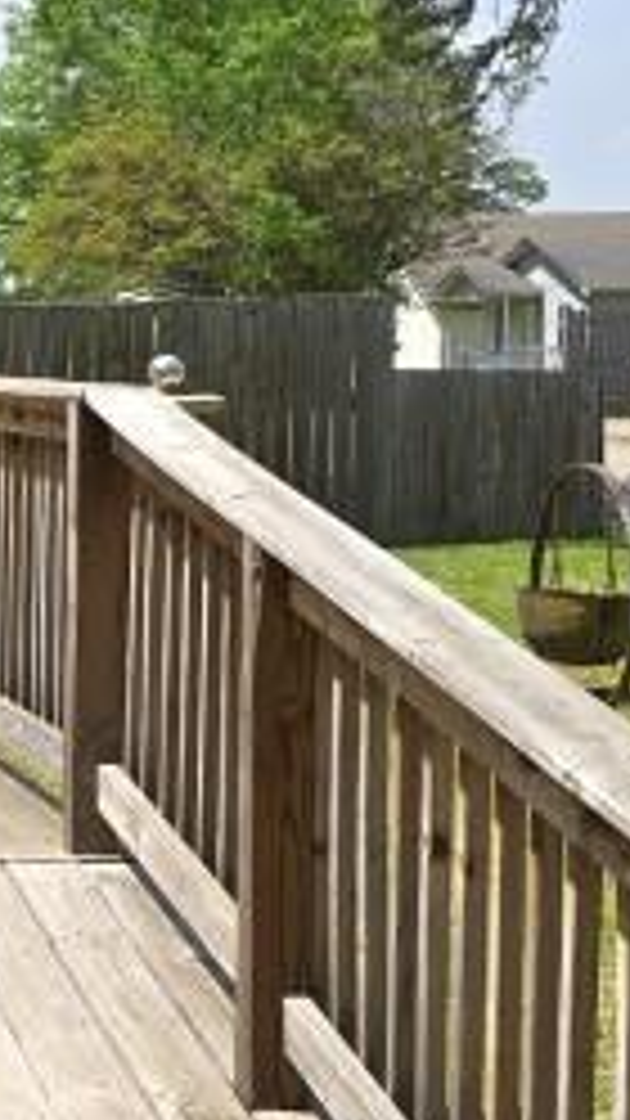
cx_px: -855
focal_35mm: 103
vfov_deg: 20.7
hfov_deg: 10.3
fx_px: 3060
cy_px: 495
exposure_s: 1/507
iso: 12
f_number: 1.7
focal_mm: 6.3
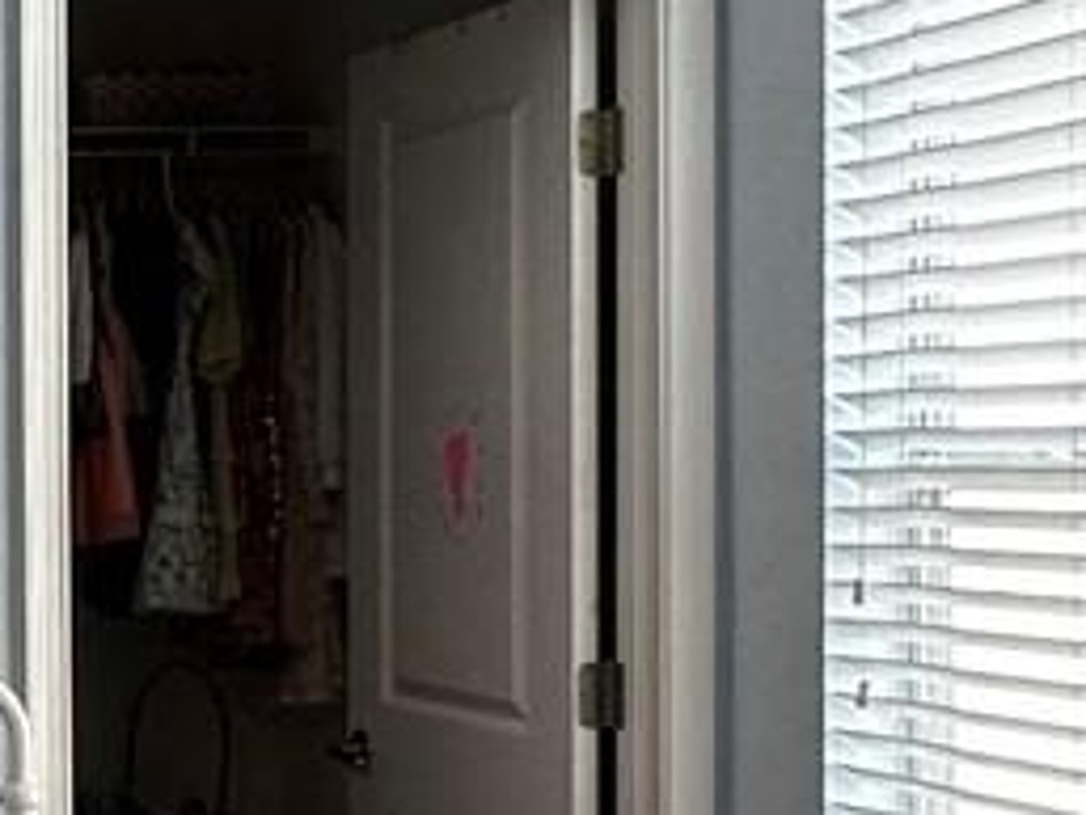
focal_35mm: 87
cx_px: -638
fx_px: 2731
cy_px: 528
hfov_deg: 19.1
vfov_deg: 17.0
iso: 160
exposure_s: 1/120
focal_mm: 2.22
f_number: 2.2
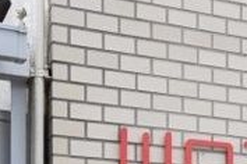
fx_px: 892
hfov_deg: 12.7
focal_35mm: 130
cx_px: 571
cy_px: 313
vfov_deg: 9.9
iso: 100
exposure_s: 1/100
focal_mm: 16
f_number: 7.1
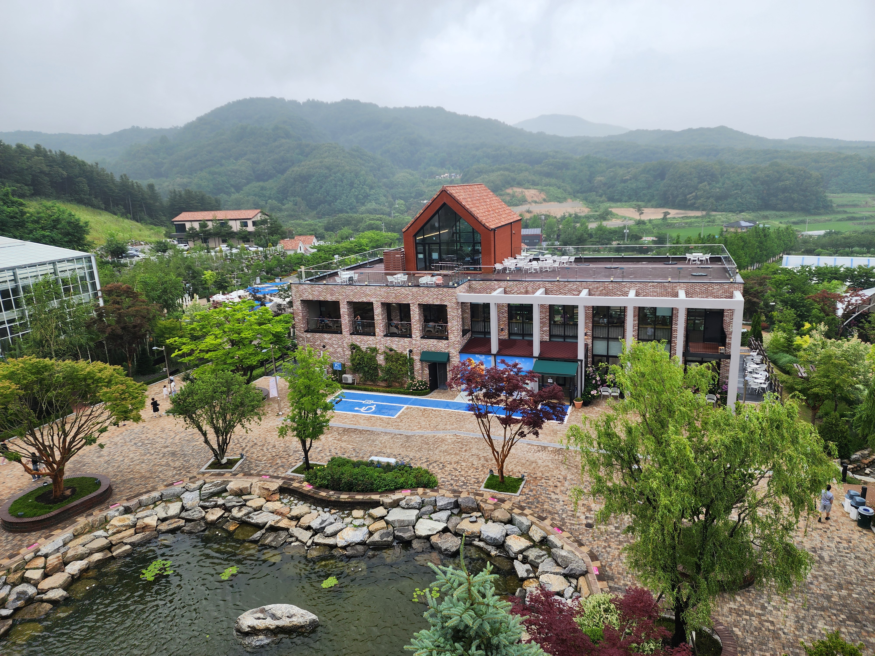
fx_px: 581
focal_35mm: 23
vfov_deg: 58.9
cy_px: 328
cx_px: 438
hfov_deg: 73.9
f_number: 1.8
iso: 12
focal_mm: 6.4
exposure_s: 1/242
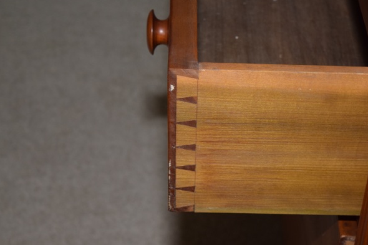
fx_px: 915
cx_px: 187
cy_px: 125
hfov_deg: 22.7
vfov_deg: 15.3
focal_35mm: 90
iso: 800
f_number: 5.6
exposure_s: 1/125
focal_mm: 55
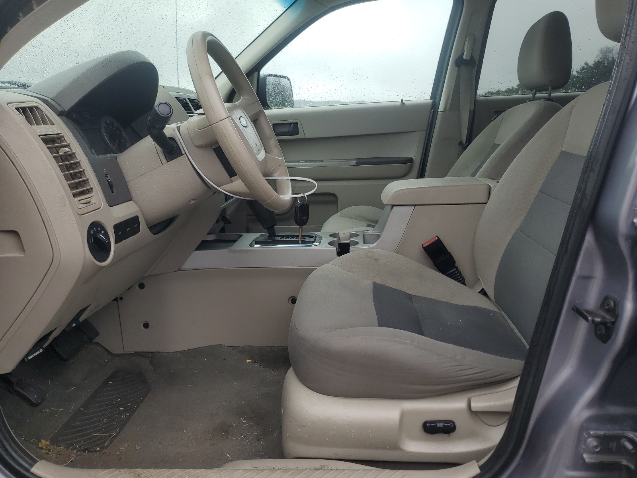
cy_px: 239
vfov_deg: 53.1
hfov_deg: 67.3
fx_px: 478
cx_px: 318
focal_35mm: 26
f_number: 1.5
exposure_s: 1/357
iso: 50
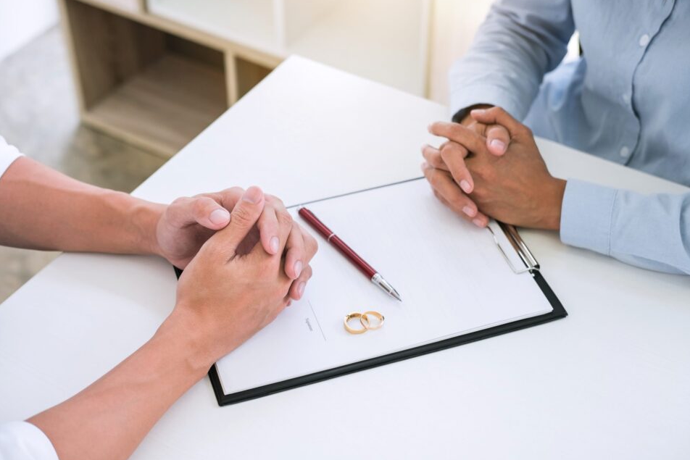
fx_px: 1093
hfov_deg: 35.0
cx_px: 346
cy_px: 216
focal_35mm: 57
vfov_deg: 23.8
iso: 200
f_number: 2.8
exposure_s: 1/160
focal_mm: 35
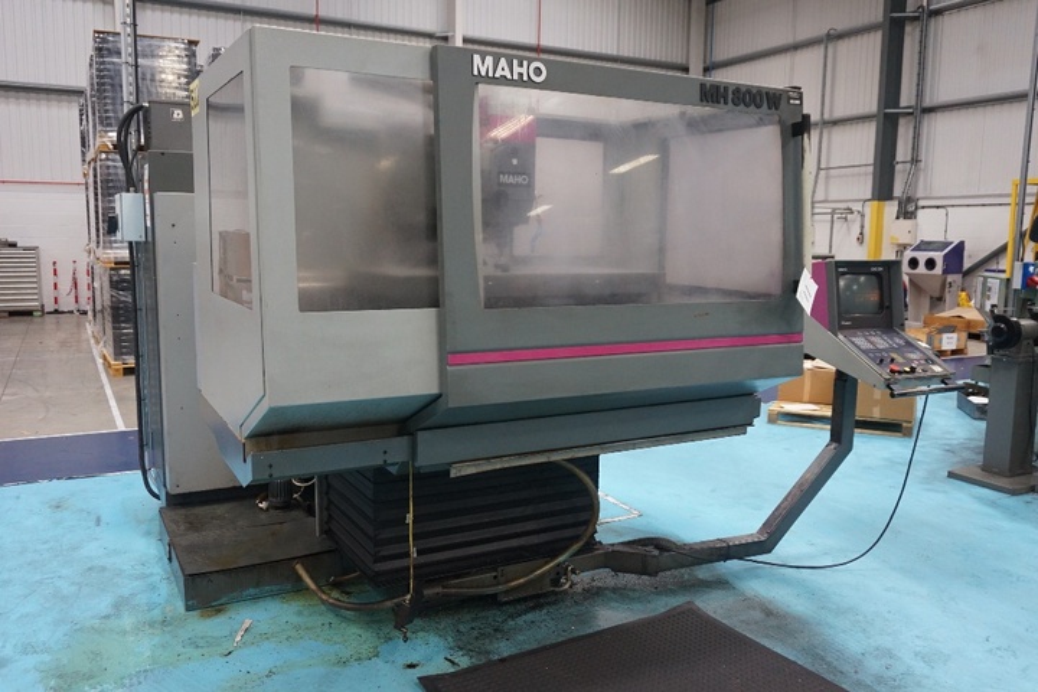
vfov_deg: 43.6
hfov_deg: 61.9
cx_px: 519
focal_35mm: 30
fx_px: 865
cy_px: 346
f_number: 4
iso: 1600
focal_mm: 20
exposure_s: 1/160
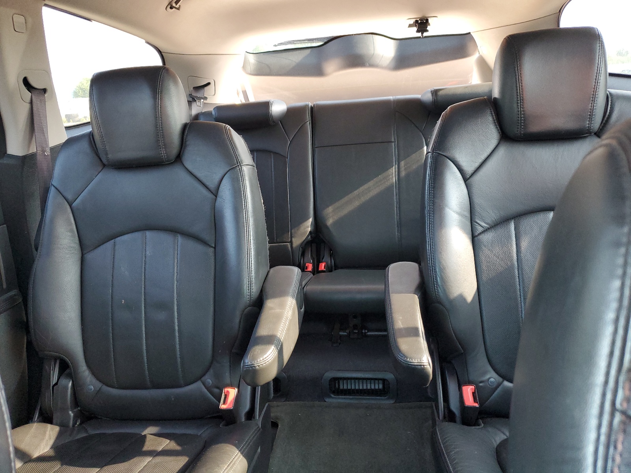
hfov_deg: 67.3
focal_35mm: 26
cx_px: 316
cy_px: 236
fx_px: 474
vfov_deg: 53.1
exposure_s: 1/60.2
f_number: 1.5
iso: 173
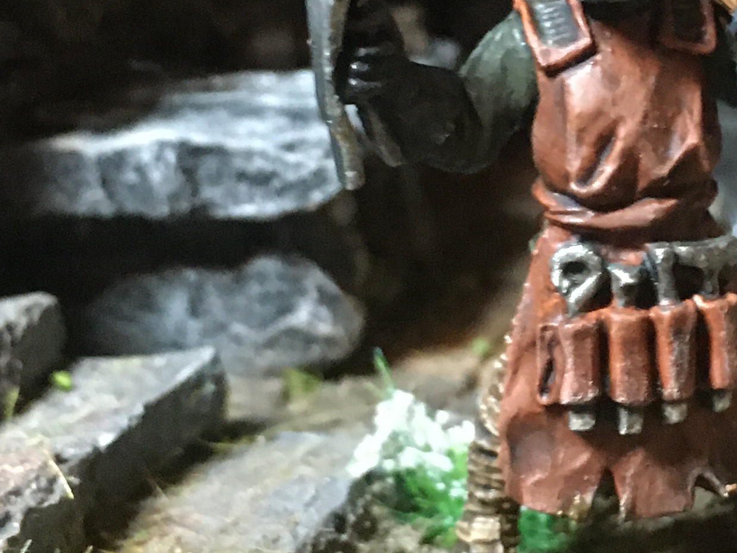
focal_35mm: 94
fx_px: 2001
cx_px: 636
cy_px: 107
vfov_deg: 15.6
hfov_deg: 20.5
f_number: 2.2
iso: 320
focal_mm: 4.15
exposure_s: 1/17
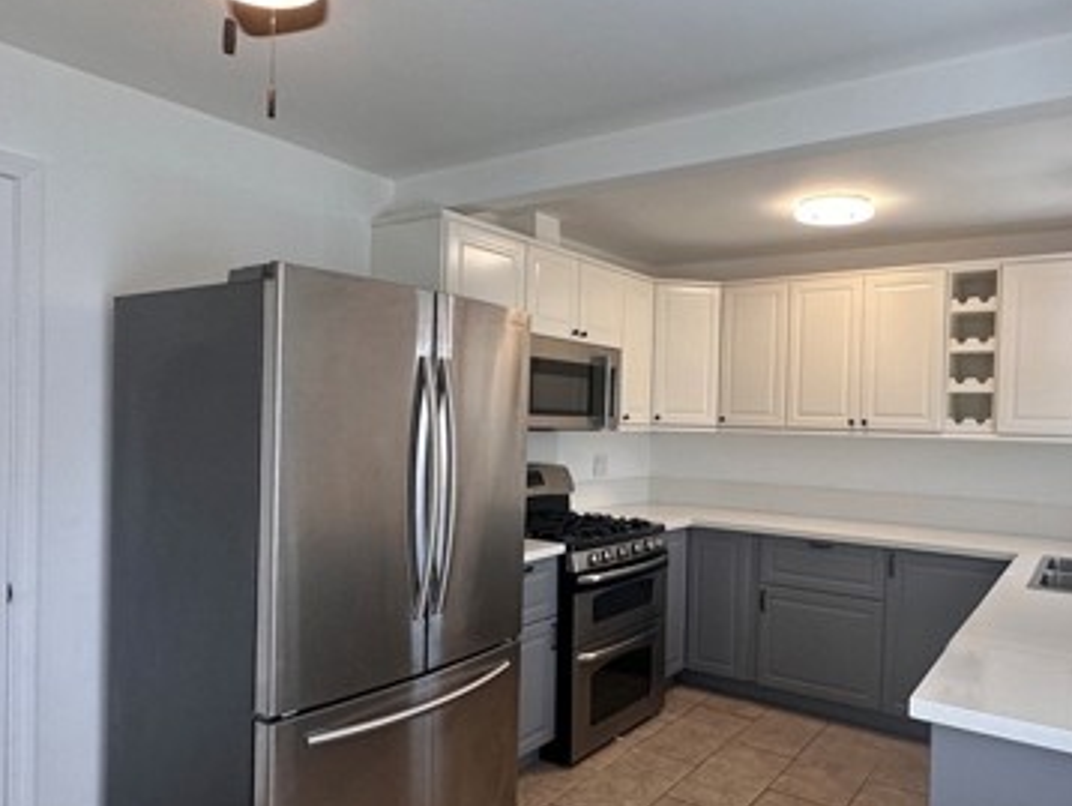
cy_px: 437
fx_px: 775
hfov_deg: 69.0
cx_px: 611
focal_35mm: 25
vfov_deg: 54.9
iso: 125
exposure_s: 1/120
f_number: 2.2
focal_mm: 2.22
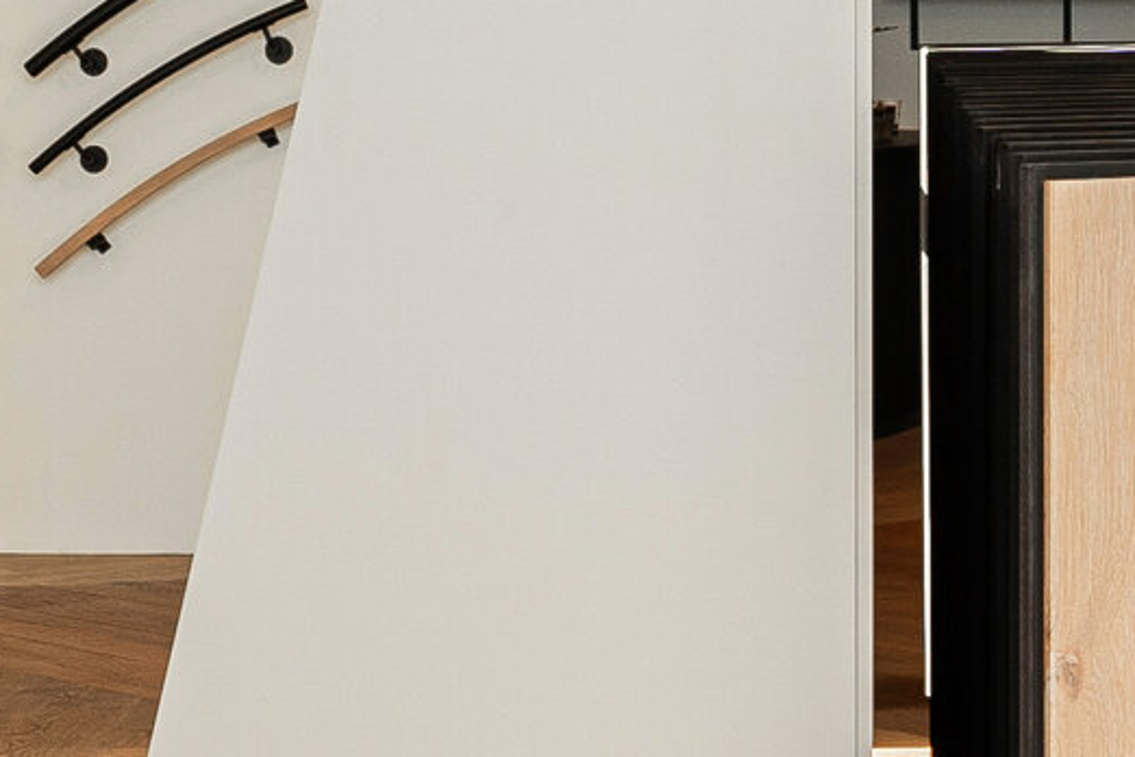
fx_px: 4372
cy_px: 113
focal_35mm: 139
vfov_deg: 9.9
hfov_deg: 14.7
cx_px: 931
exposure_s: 1/25
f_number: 7.1
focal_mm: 20.1
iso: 100
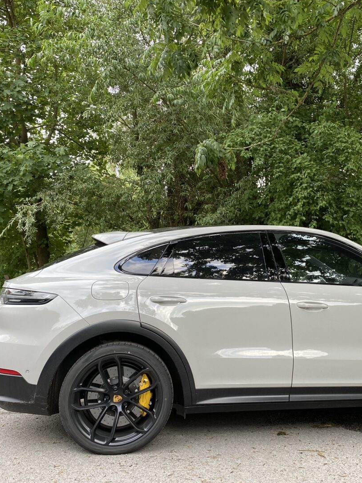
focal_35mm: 37
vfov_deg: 50.1
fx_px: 516
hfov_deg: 37.7
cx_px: 270
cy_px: 235
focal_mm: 4.25
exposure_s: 1/121
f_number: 1.8
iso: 80
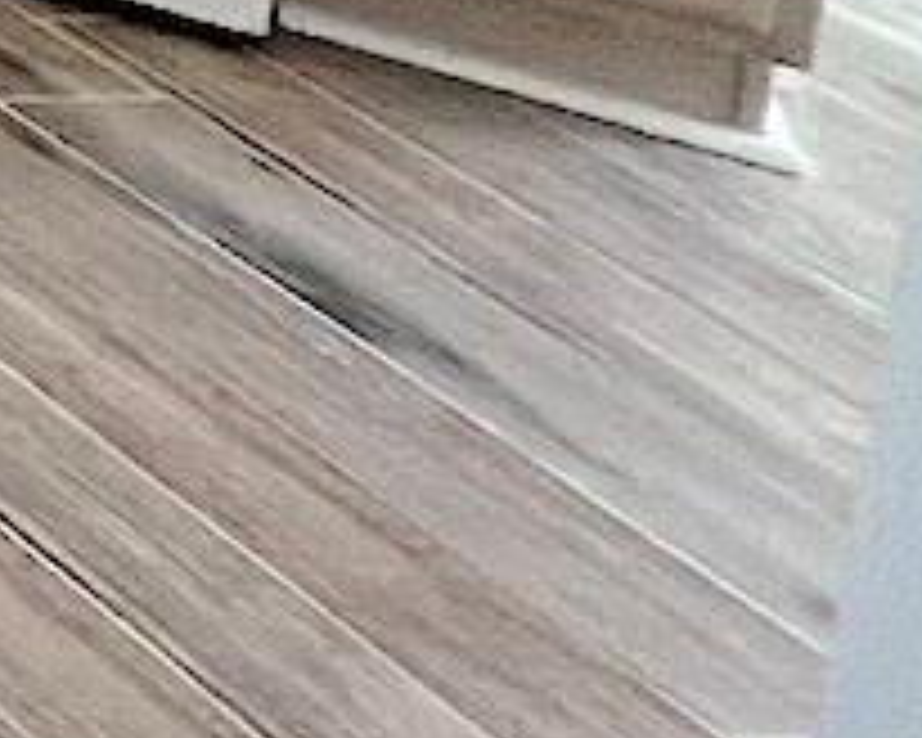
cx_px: -2636
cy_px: -1256
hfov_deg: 8.5
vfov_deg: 11.5
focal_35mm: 99
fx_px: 2701
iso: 100
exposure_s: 1/120
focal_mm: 1.57
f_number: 1.8
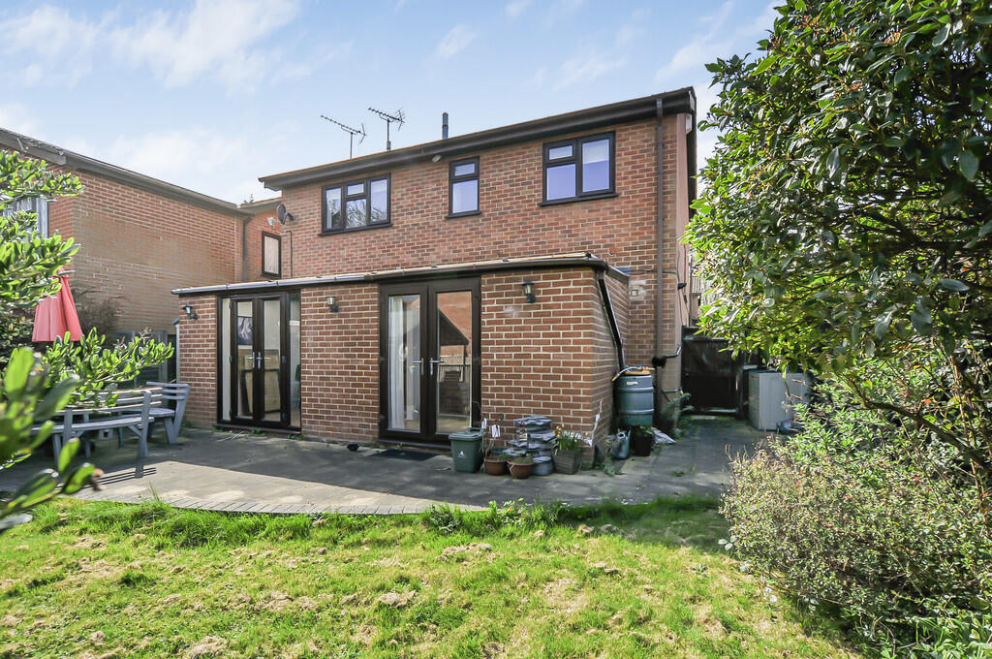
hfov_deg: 100.5
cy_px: 330
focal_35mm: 15
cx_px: 496
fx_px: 413
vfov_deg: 77.2
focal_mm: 10
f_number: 5.6
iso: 220
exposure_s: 1/800
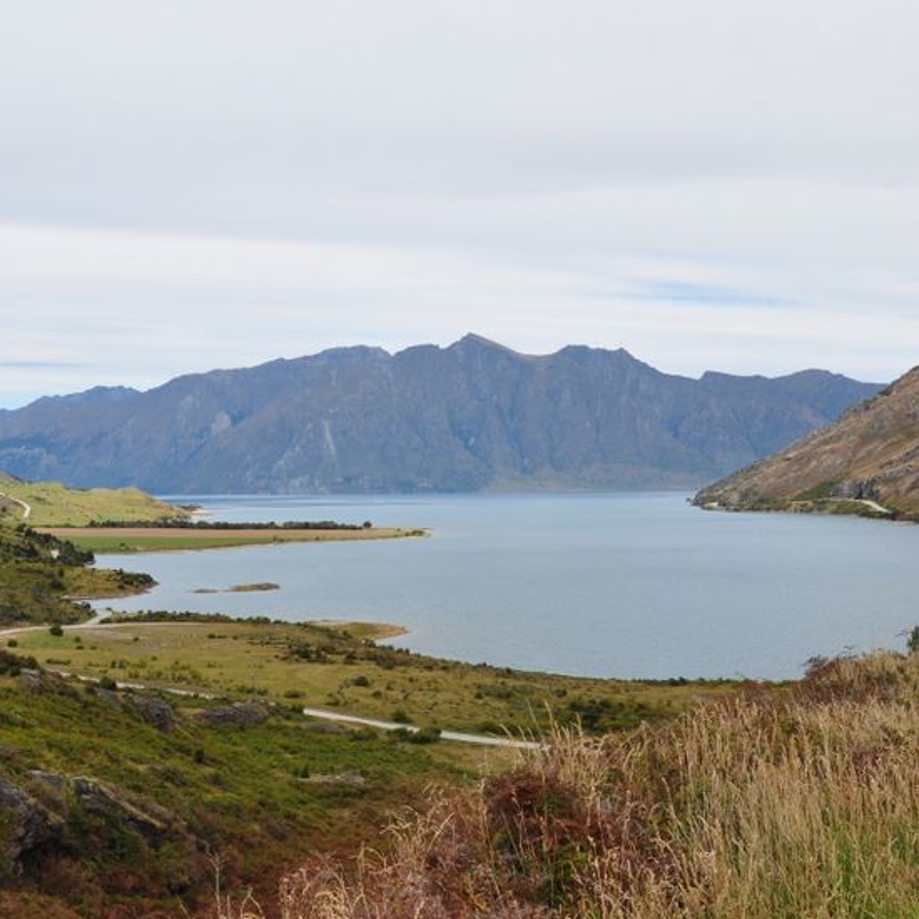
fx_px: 1496
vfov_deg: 34.1
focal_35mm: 50
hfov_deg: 34.1
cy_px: 428
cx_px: 418
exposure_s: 1/250
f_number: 10
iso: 200
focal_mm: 21
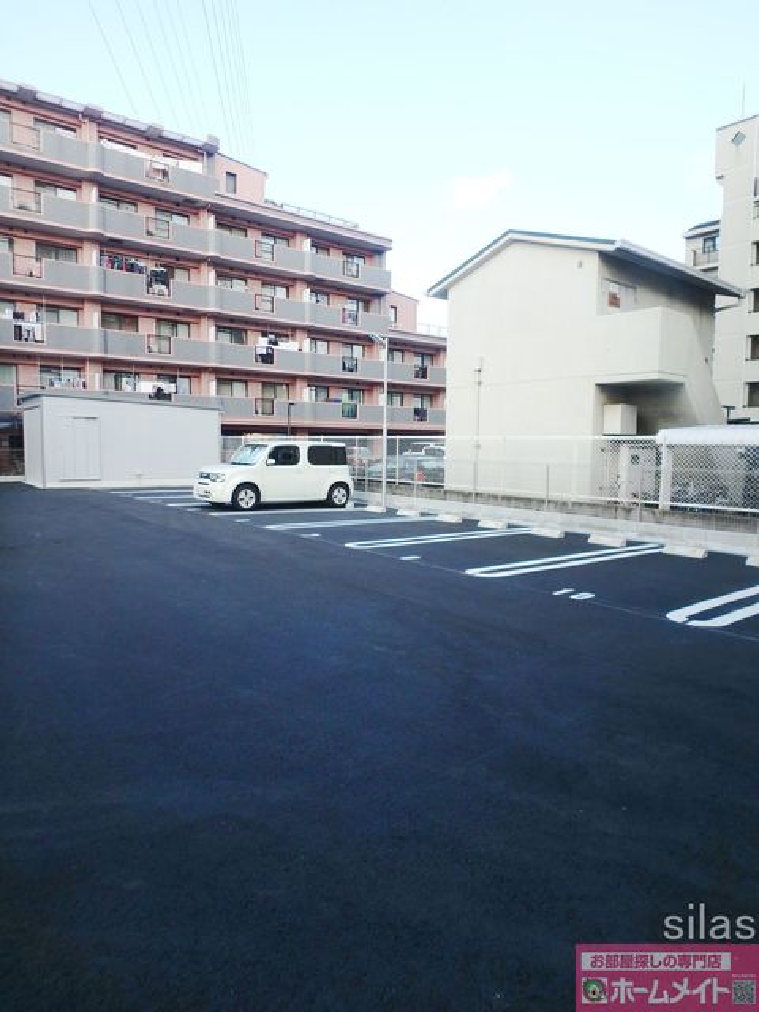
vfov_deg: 79.0
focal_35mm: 21
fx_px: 614
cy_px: 506
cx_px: 380
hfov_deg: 63.4
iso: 125
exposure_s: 1/320
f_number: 3.5
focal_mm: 3.7
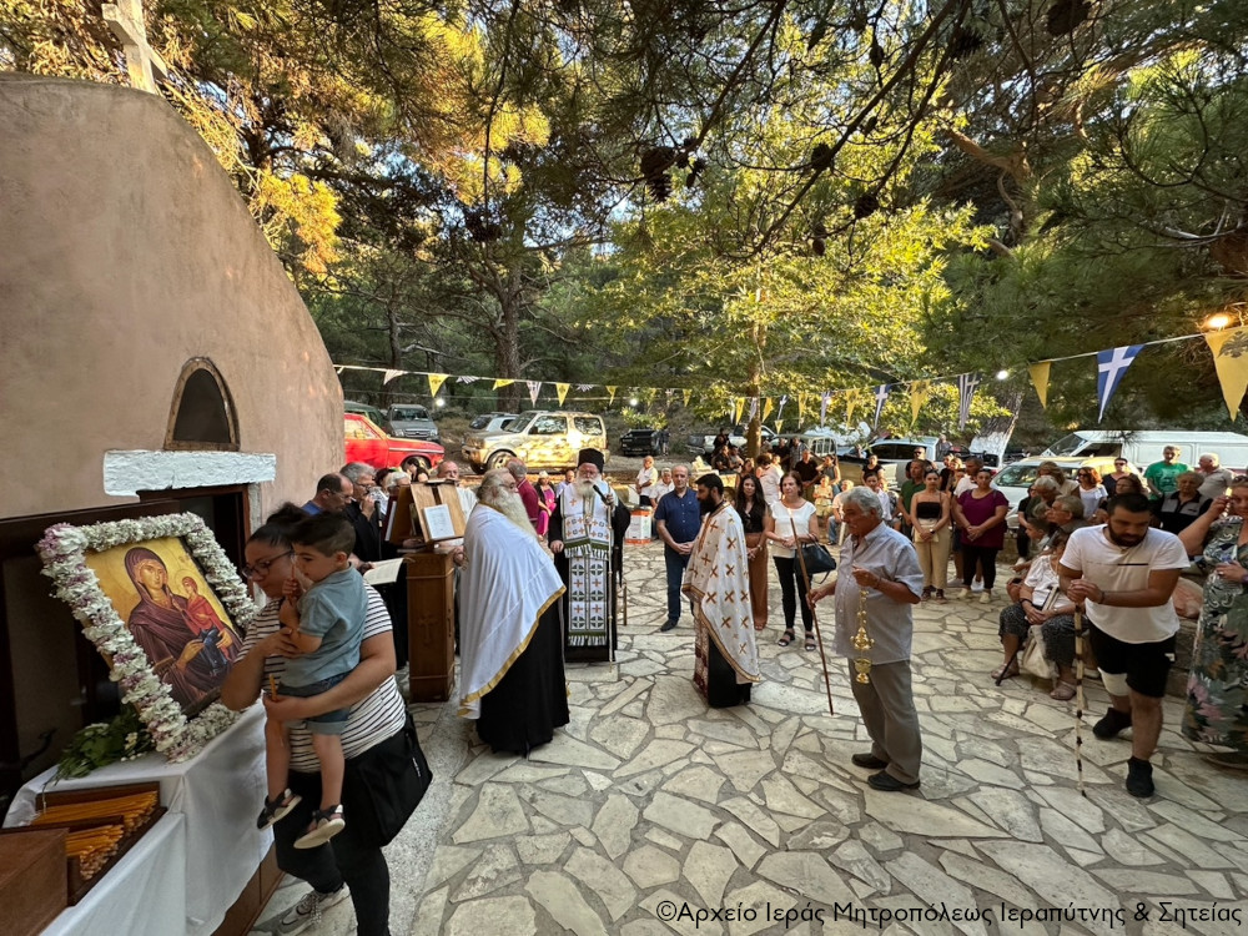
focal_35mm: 14
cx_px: 624
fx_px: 505
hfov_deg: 102.1
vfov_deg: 85.7
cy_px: 468
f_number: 2.2
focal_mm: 2.22
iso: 125
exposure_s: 1/99
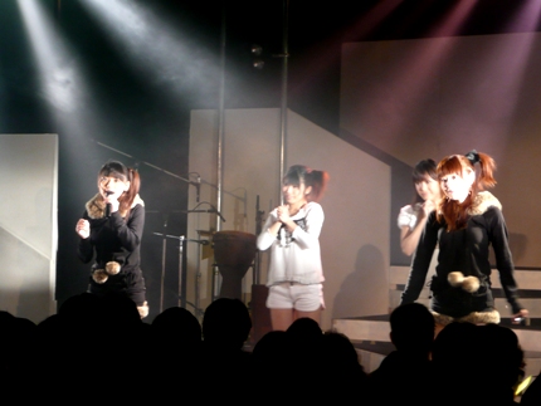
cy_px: 203
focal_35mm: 112
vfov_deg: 13.2
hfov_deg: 17.6
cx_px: 270
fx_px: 1751
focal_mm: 18.4
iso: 200
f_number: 4.7
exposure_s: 1/13
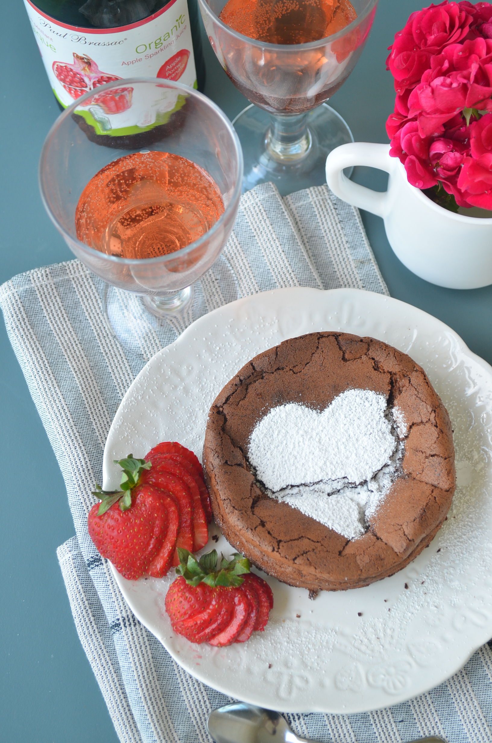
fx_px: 1235
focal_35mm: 60
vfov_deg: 33.5
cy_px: 372
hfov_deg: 22.5
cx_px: 246
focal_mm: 40
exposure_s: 1/60
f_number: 6.3
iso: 400
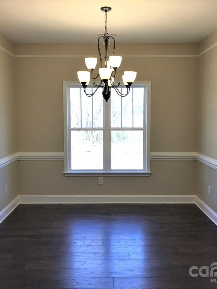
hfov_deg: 36.8
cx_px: 107
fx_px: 326
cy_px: 144
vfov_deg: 47.9
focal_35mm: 39
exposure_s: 1/120
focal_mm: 4.15
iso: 32
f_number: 2.2
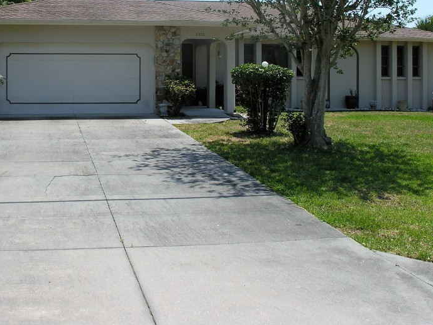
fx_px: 651
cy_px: 95
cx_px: 170
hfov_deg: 36.7
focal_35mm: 52
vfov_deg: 27.8
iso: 50
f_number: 6.3
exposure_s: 1/220
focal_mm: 8.9
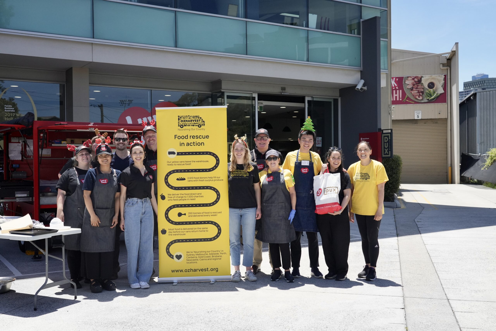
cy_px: 166
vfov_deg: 33.4
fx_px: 551
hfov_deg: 48.5
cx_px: 248
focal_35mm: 40
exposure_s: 1/8000
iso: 2000
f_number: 5.6
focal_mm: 40
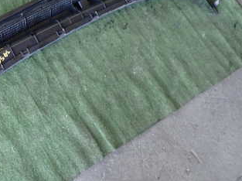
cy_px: 73
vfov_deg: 30.1
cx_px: 29
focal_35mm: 48
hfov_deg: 37.4
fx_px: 335
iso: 200
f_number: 2
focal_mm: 4.5
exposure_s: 1/40
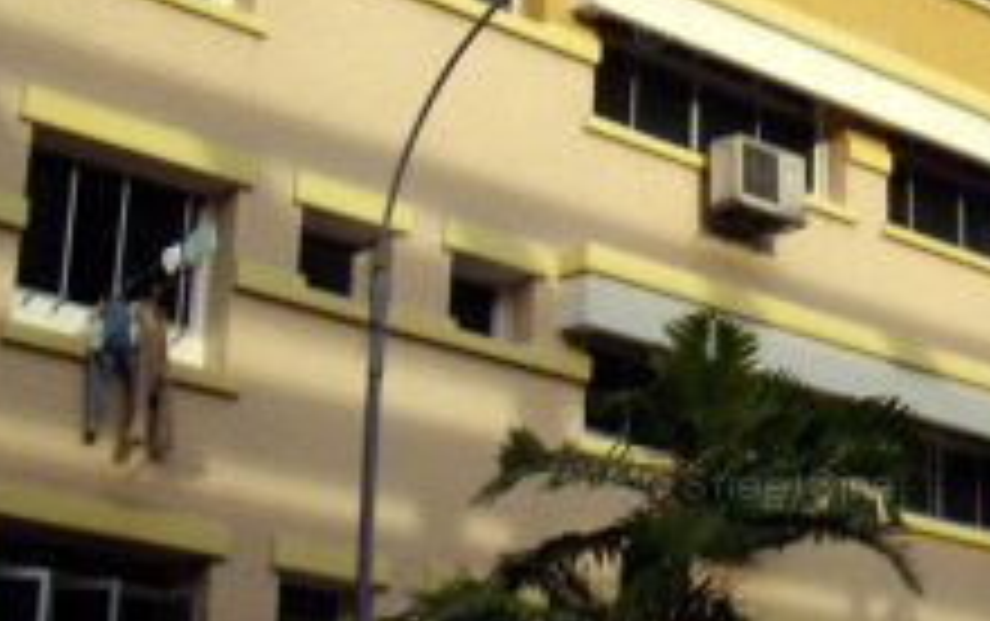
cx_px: 972
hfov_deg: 20.6
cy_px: 40
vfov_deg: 13.2
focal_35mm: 98
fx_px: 2647
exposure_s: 1/160
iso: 80
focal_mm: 6.2
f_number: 5.6
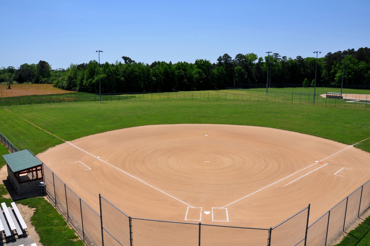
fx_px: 277
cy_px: 123
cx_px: 185
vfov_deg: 47.8
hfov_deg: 67.4
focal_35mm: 27
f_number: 10
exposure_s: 1/400
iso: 200
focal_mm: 18
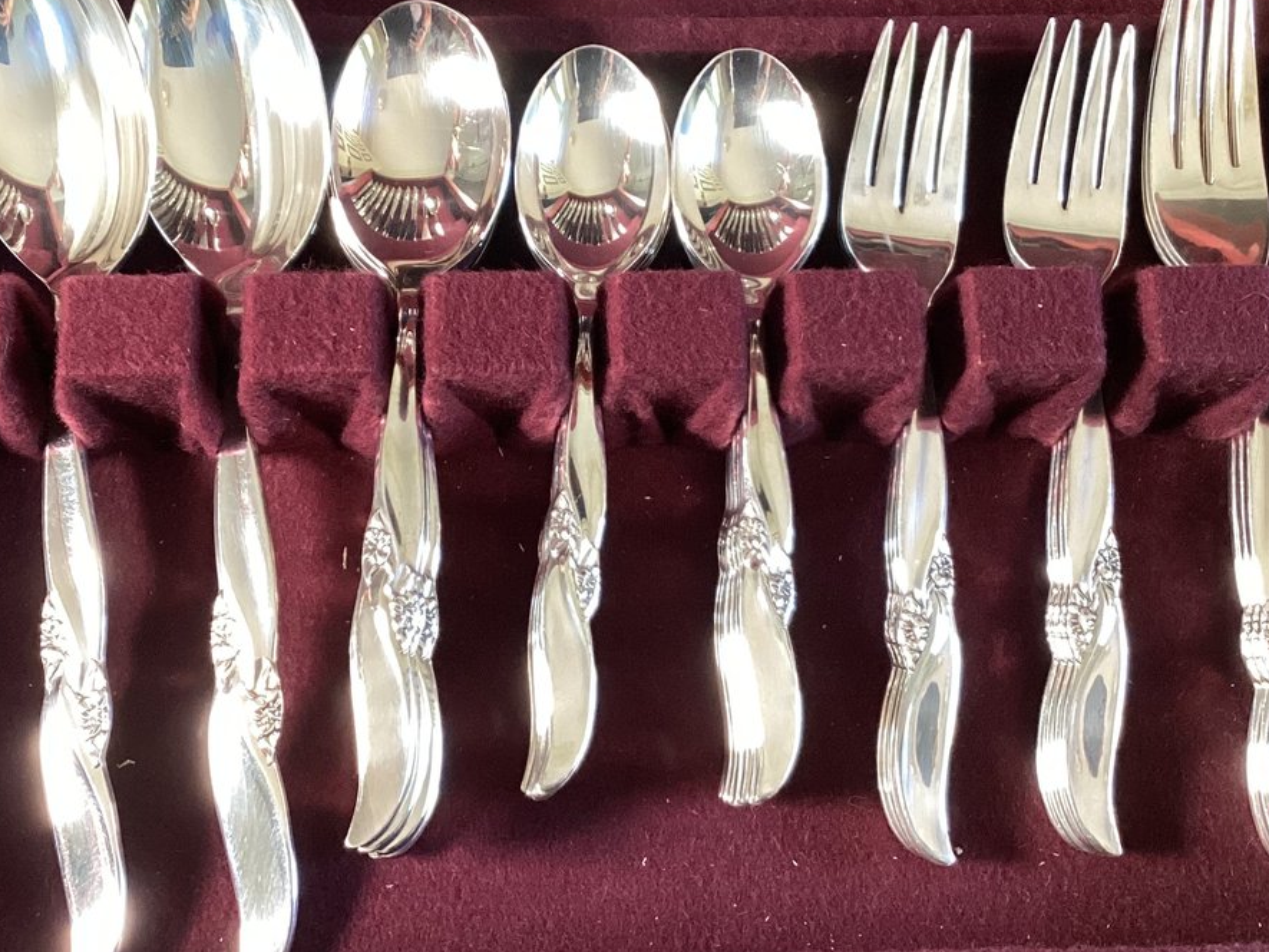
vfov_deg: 27.5
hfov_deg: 36.1
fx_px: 1943
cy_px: 402
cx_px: 574
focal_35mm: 53
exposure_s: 1/60
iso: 200
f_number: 2.4
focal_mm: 3.3
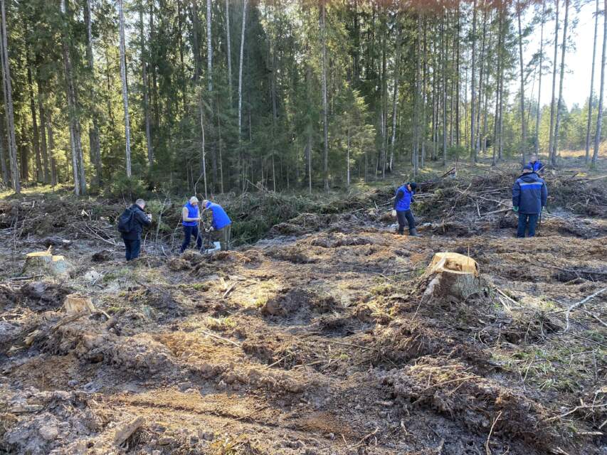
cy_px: 228
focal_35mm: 26
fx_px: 456
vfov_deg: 53.1
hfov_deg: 67.3
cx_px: 304
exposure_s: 1/122
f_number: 1.8
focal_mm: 4.25
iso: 40
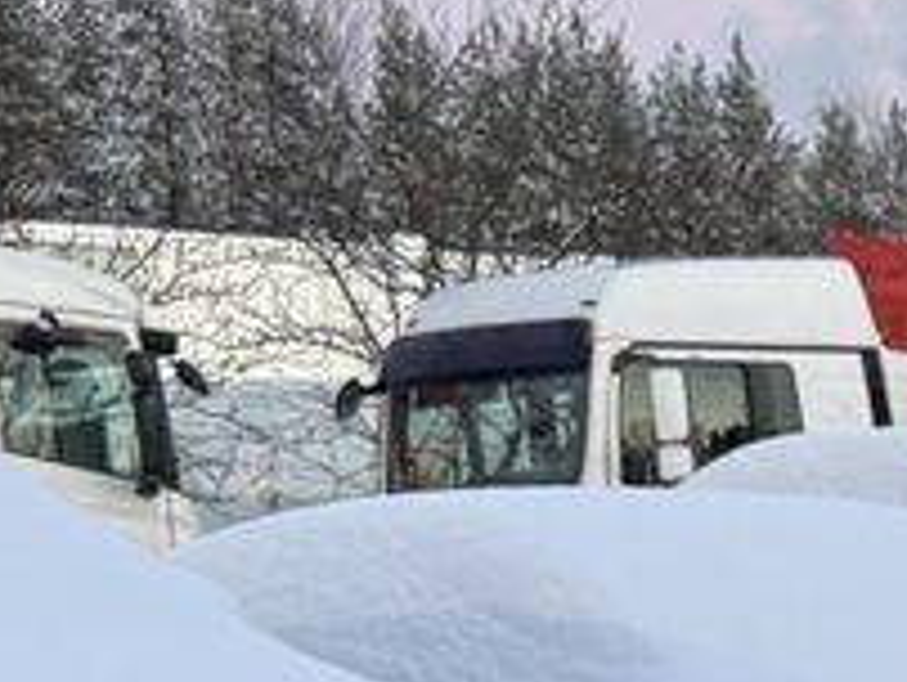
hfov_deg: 10.7
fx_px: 4486
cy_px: 1386
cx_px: 1756
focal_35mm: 171
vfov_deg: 8.3
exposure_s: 1/64
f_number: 1.78
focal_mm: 6.76
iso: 200
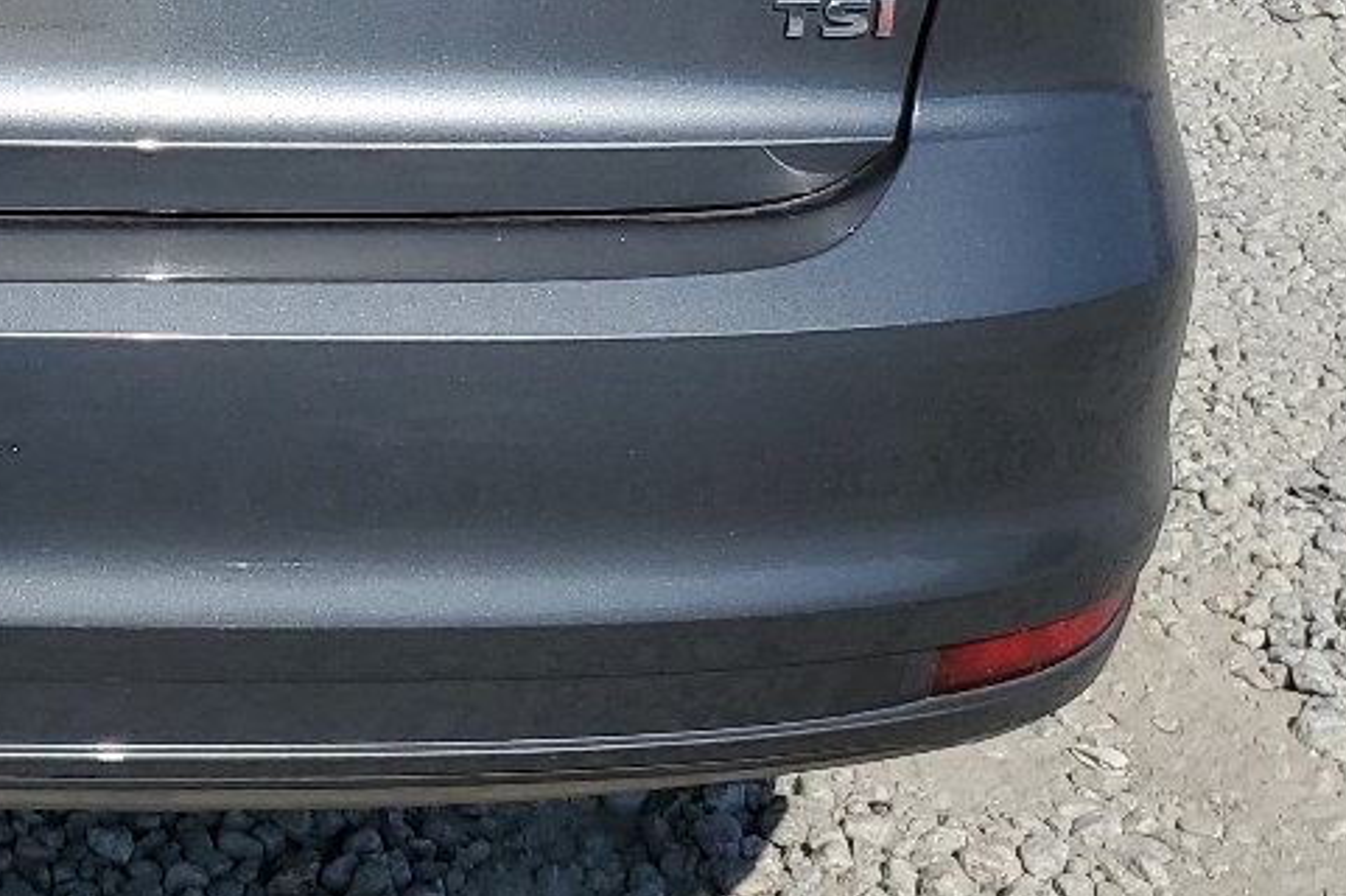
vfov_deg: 14.7
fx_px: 3363
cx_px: -90
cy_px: -140
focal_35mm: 90
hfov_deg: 21.6
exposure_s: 1/5000
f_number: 1.5
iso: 50
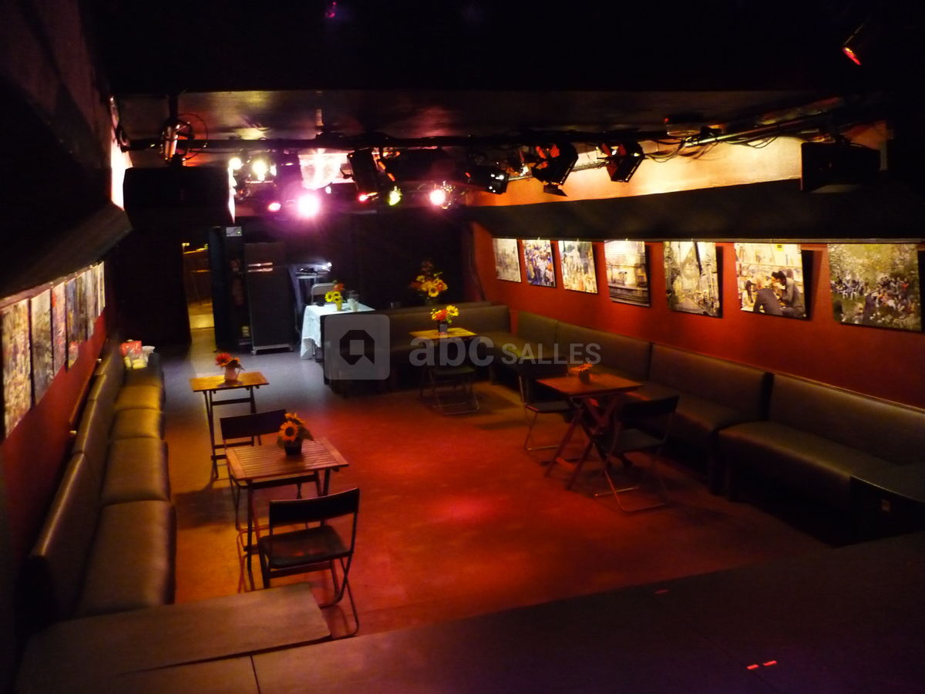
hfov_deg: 55.4
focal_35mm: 33
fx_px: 882
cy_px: 347
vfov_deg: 42.9
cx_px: 462
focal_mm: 5.5
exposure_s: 1/8
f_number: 2.8
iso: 800
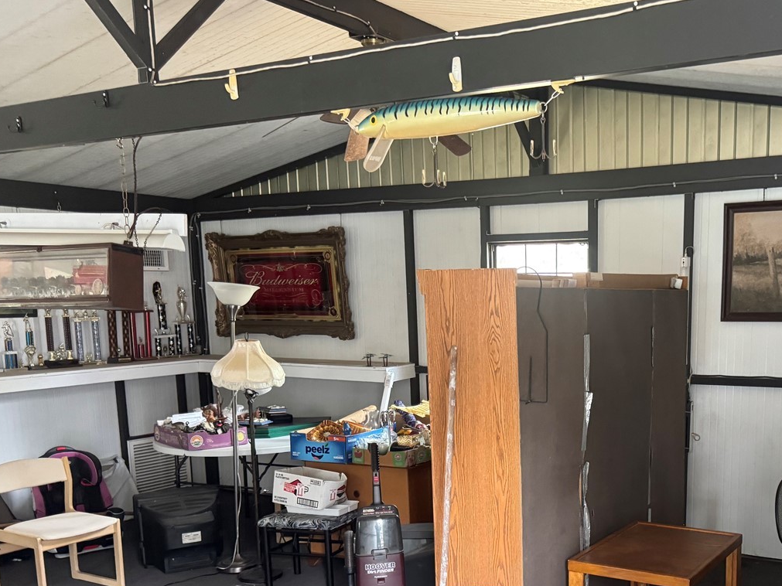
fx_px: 858
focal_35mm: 38
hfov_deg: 47.2
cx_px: 583
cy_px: 438
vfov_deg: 36.8
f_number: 1.78
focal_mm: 6.76
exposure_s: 1/60
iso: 640
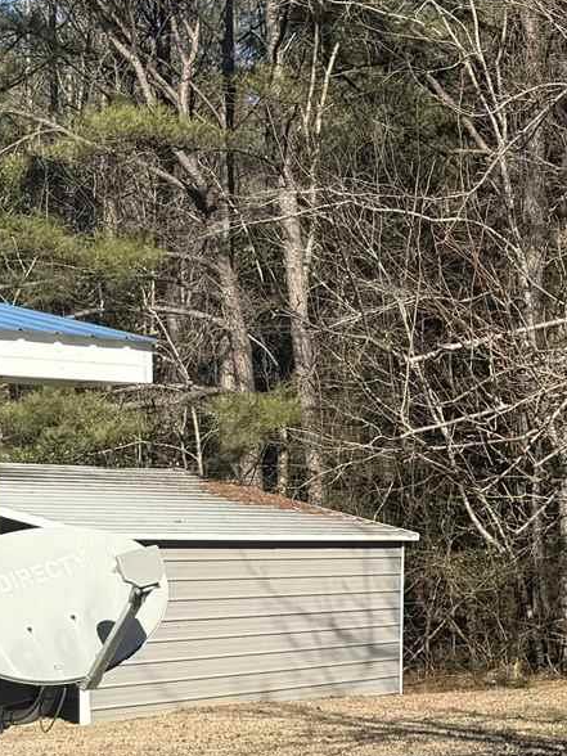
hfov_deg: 14.0
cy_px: 351
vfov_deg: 20.9
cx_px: 1021
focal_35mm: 94
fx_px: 2053
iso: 80
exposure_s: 1/3279
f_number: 1.78
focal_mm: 6.76
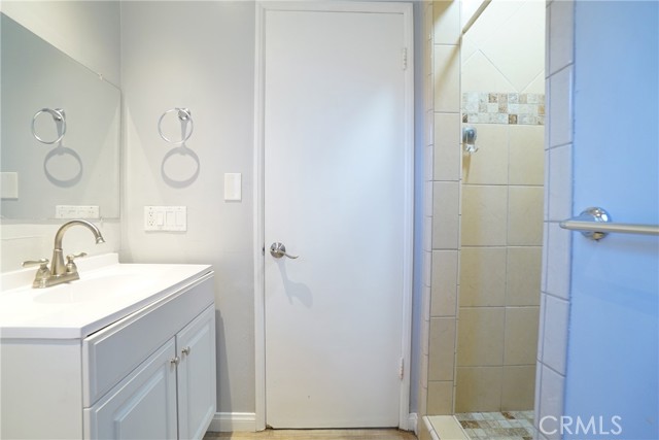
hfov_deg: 100.4
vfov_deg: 77.4
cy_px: 220
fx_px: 275
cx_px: 330
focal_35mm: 15
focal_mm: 10
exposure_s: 1/20
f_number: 4.5
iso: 800
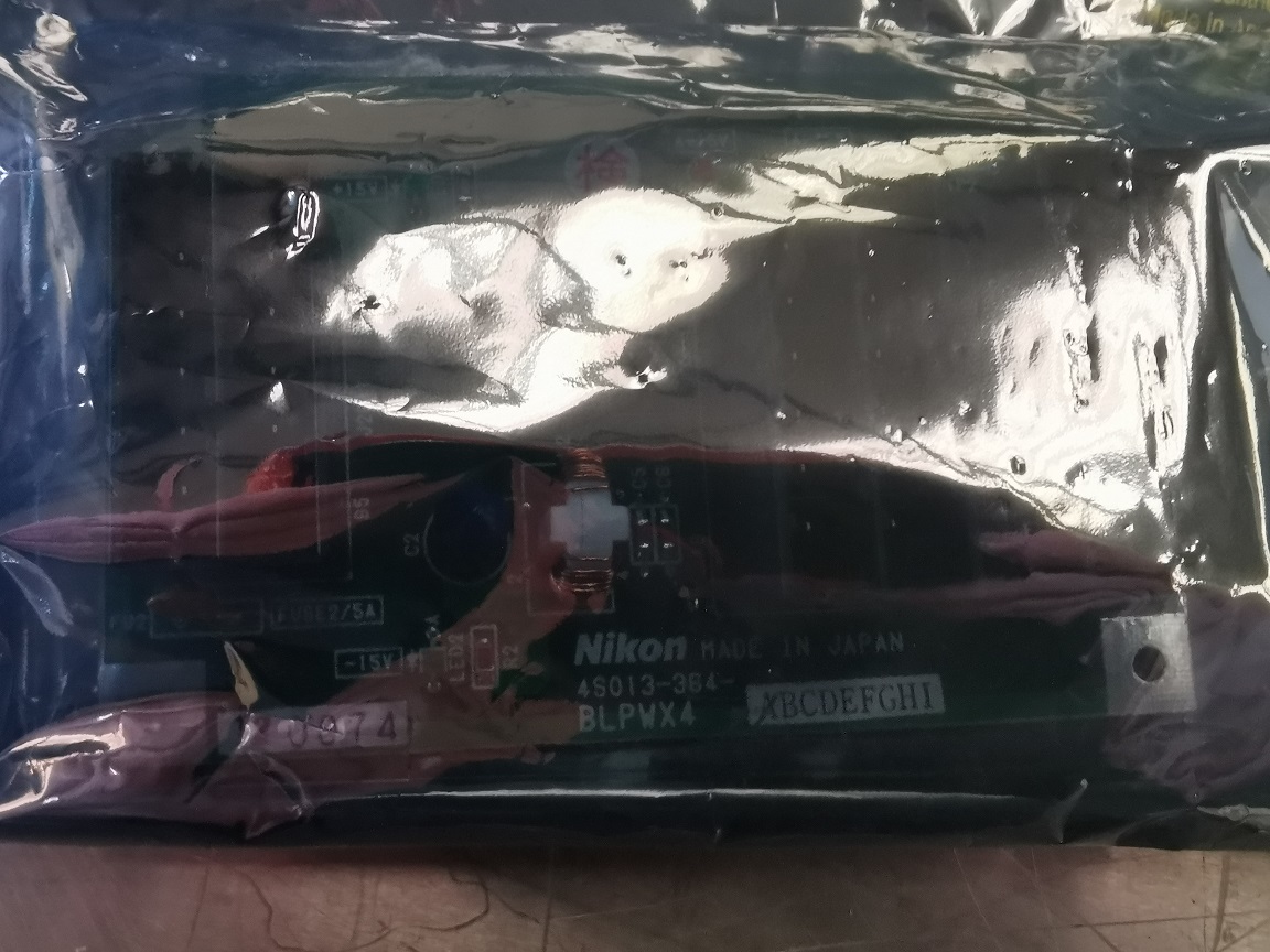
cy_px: 476
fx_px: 954
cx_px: 635
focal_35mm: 26
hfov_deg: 67.3
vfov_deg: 53.1
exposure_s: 1/33.3
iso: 320
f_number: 2.2
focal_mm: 2.26
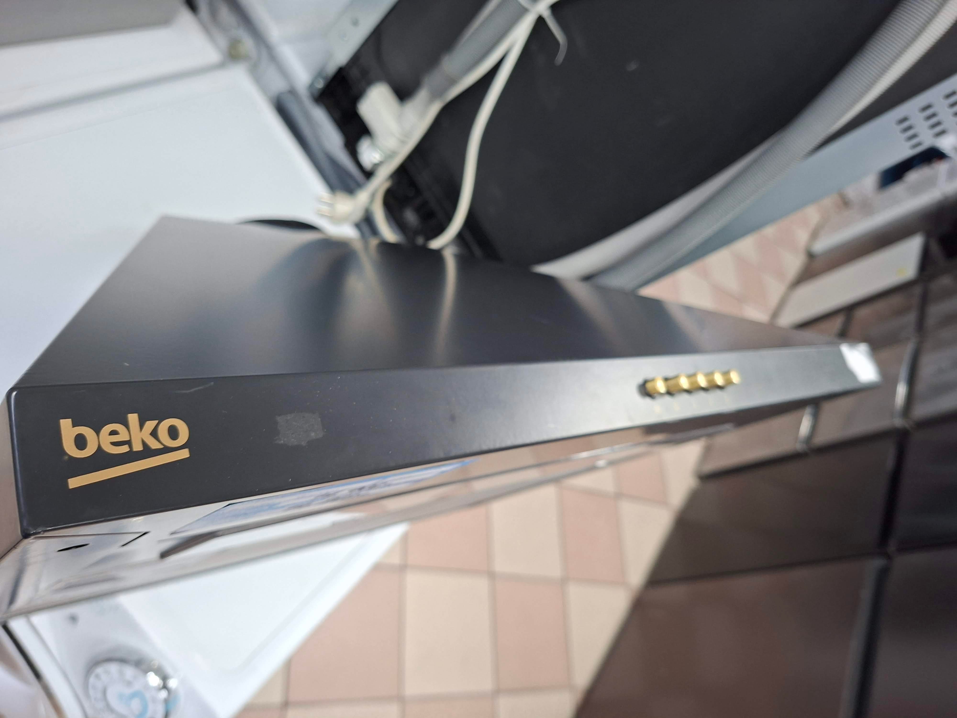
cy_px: 359
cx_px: 478
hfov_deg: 73.9
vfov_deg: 58.9
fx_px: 636
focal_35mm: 23
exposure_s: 1/60
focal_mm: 5.54
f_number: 1.8
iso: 320
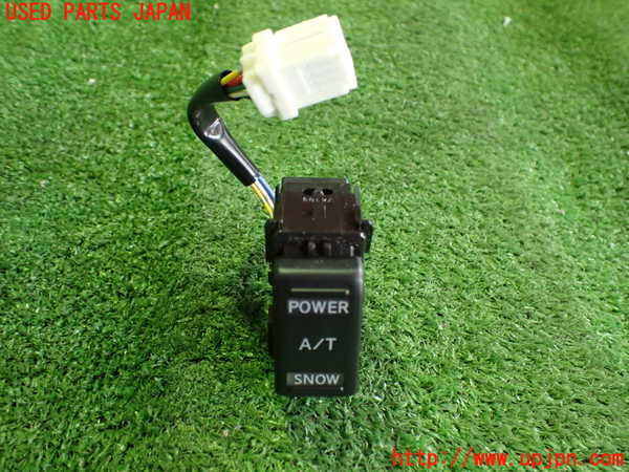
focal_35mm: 30
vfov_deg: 46.8
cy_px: 236
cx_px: 314
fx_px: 545
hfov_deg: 60.0
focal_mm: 5.4
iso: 800
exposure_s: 1/50
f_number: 2.3
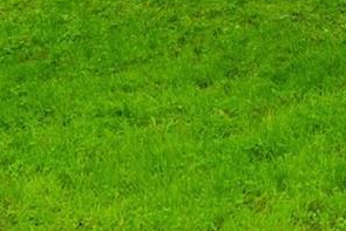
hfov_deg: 17.8
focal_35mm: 111
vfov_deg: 11.2
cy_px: -229
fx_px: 1067
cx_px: 374
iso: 160
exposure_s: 1/125
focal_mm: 16
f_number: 9
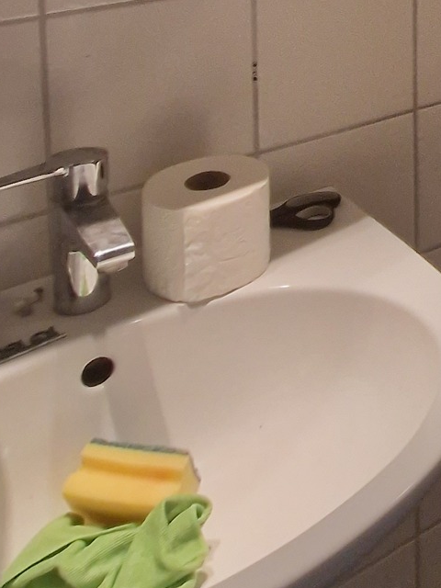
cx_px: 723
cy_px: -164
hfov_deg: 21.6
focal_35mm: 52
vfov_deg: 29.9
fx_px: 883
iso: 320
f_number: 2.2
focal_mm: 2.2
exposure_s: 1/50
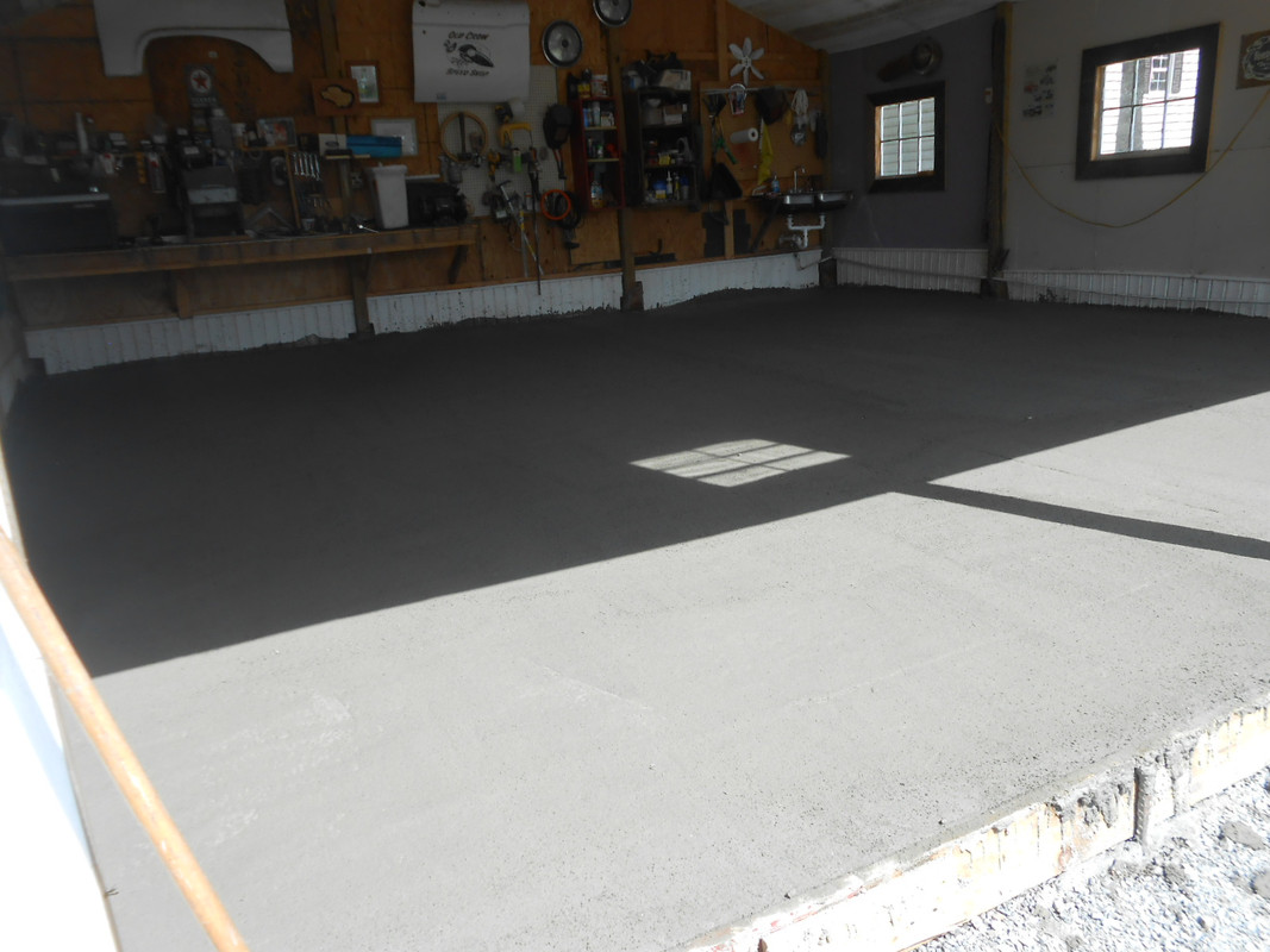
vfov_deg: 53.1
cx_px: 635
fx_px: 954
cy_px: 476
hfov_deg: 67.3
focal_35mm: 26
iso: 80
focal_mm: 4.6
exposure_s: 1/320
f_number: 3.5
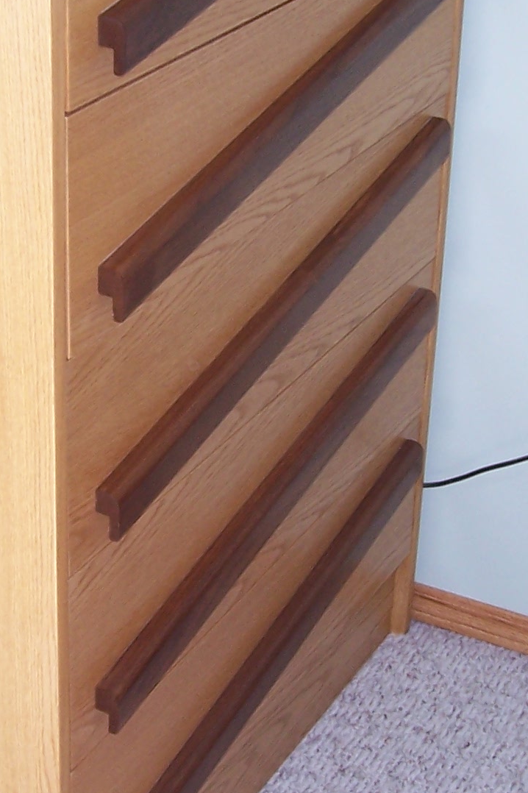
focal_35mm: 84
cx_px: 163
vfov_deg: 24.2
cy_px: 357
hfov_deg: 16.2
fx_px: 1849
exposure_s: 1/60
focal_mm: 5.6
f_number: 2.7
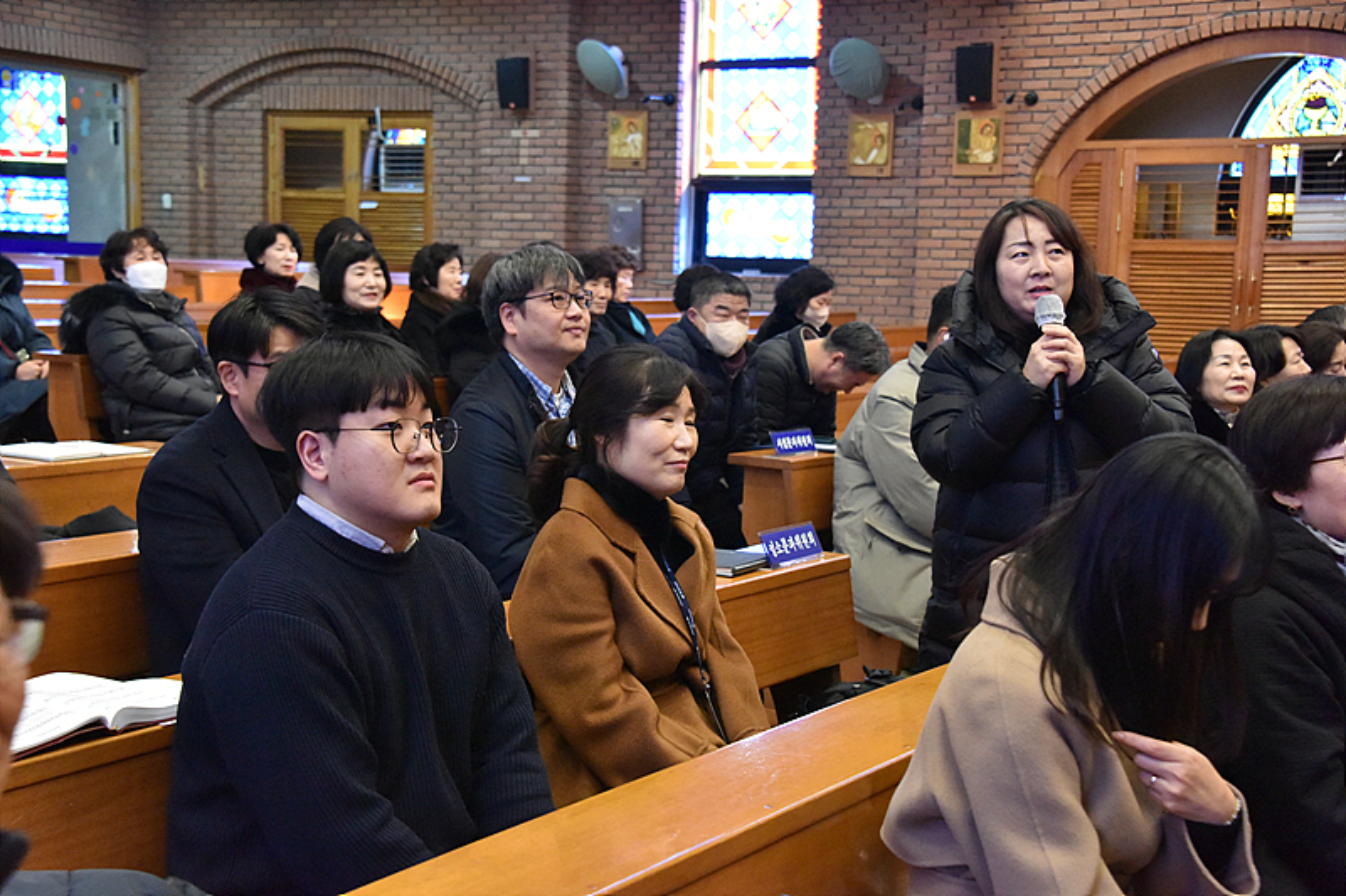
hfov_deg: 34.5
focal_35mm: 58
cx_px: 673
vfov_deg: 23.4
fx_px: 2168
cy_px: 448
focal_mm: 58
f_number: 6.3
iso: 8000
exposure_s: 1/125
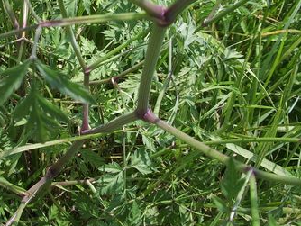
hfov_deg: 28.3
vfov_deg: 21.5
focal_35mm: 67
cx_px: 60
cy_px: 27
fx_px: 583
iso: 50
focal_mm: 5.8
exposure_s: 1/250
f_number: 4.3
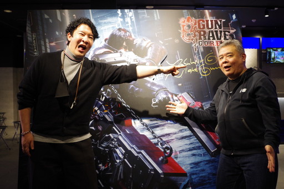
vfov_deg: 42.3
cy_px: 94
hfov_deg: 60.3
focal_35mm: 31
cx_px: 142
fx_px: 244
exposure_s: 1/50
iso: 800
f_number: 4
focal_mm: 21.25
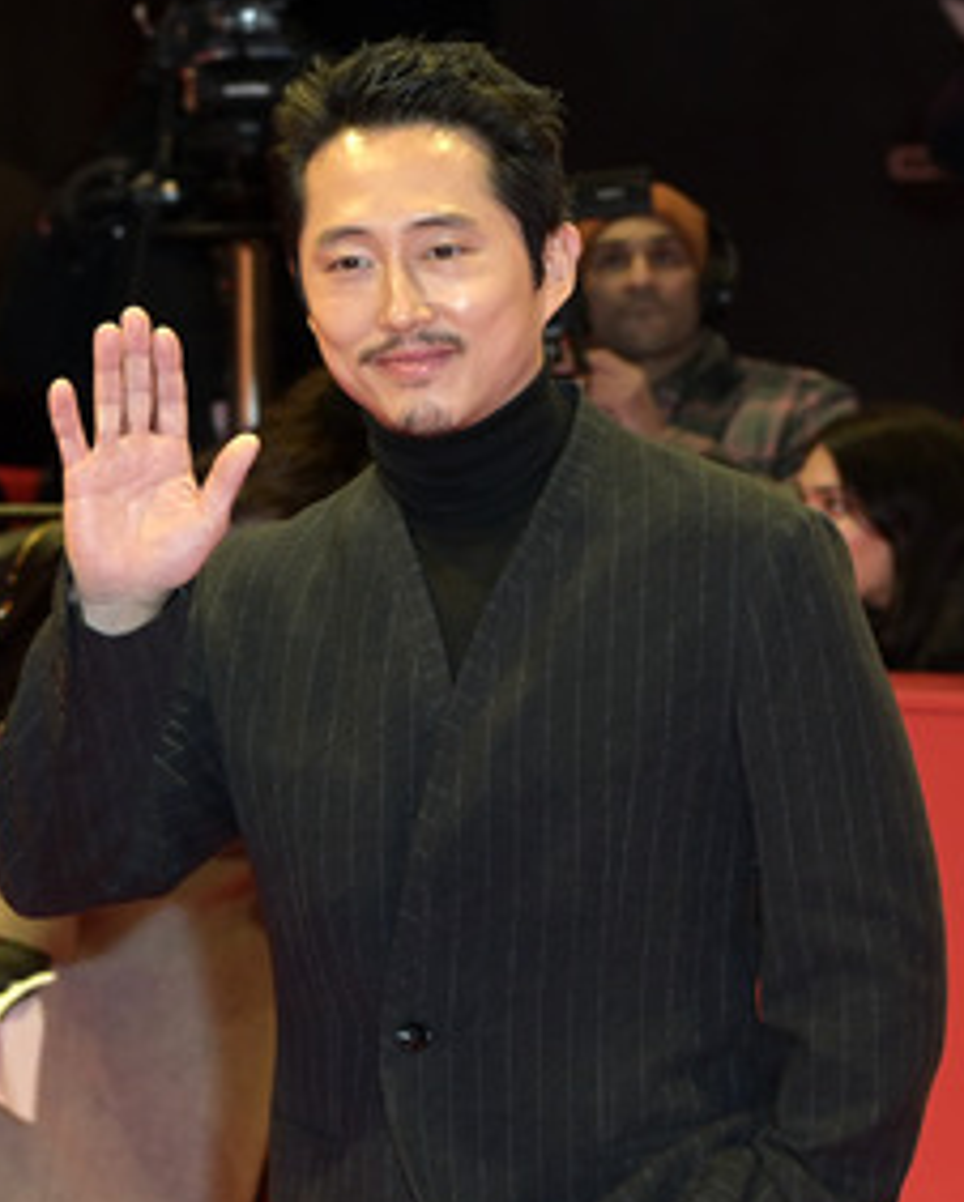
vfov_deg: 18.3
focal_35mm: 105
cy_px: 605
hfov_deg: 14.7
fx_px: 3741
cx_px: 467
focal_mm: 70
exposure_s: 1/500
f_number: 4.5
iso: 2000
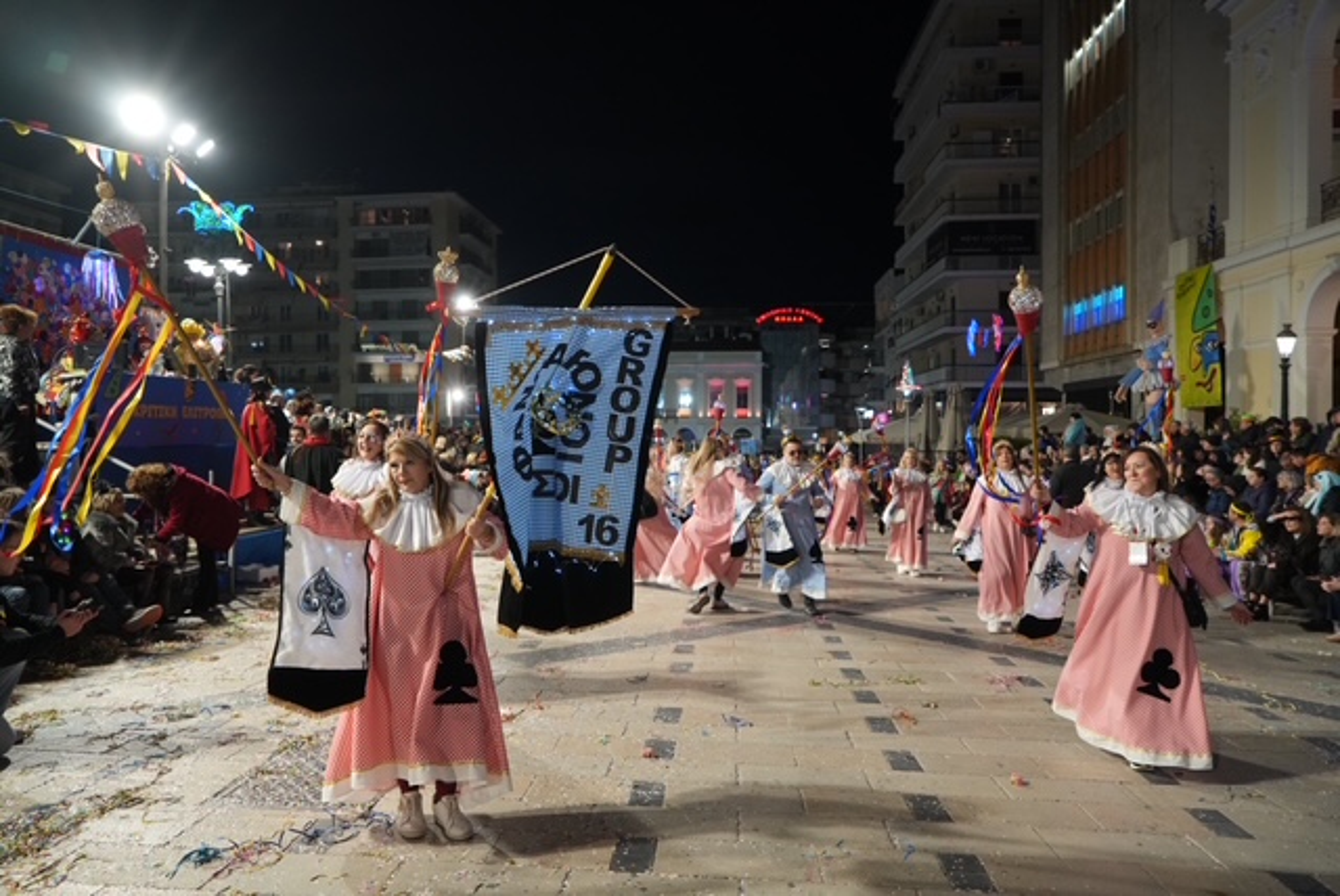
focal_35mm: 24
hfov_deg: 73.7
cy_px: 448
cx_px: 670
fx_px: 894
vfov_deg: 53.2
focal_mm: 24
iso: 2500
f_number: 4
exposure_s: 1/250
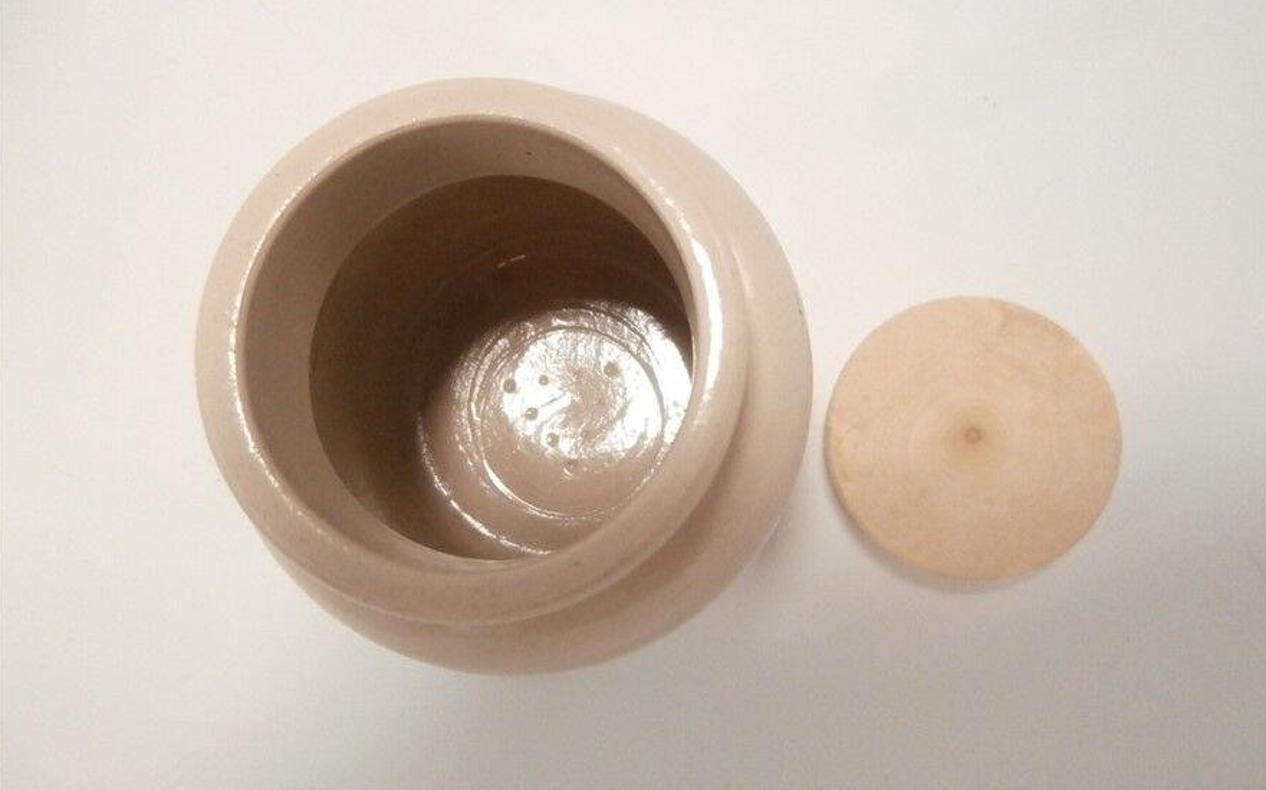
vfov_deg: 47.6
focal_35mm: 26
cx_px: 644
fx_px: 897
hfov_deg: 70.4
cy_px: 394
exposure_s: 1/500
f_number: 3
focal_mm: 4.2
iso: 800
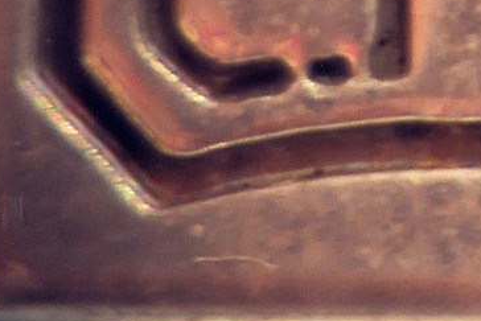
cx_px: 1526
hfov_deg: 2.6
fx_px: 10399
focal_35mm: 778
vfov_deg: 1.8
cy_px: -528
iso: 200
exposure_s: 1.6
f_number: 4.5
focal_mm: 43
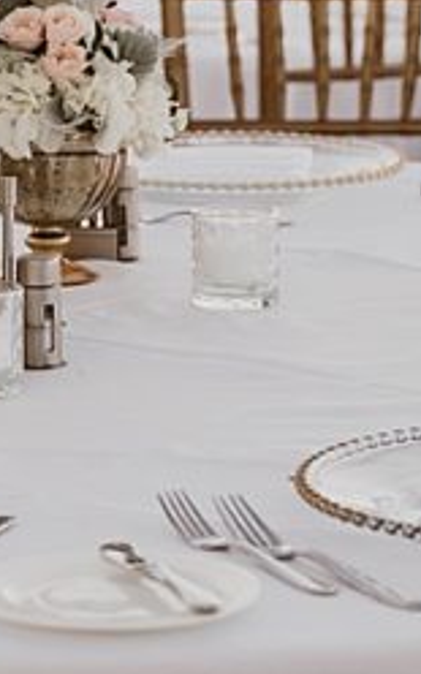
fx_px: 3470
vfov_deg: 11.1
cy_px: 158
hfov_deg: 6.9
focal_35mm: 189
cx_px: 30
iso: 160
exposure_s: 1/800
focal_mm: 45
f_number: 2.8
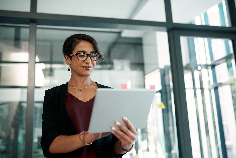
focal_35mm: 35
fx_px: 230
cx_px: 118
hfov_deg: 54.4
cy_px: 79
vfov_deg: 37.9
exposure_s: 1/100
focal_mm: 35
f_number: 2
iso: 160
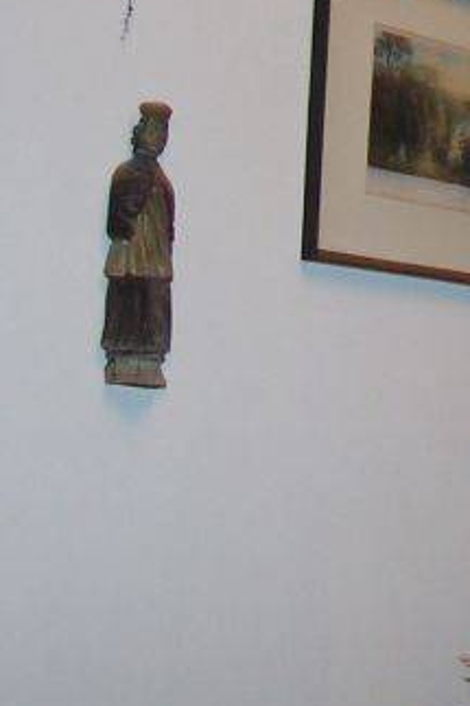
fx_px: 2215
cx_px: 995
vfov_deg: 18.0
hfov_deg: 10.9
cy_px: 212
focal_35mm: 113
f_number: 2.8
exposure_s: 1/30
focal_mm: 8
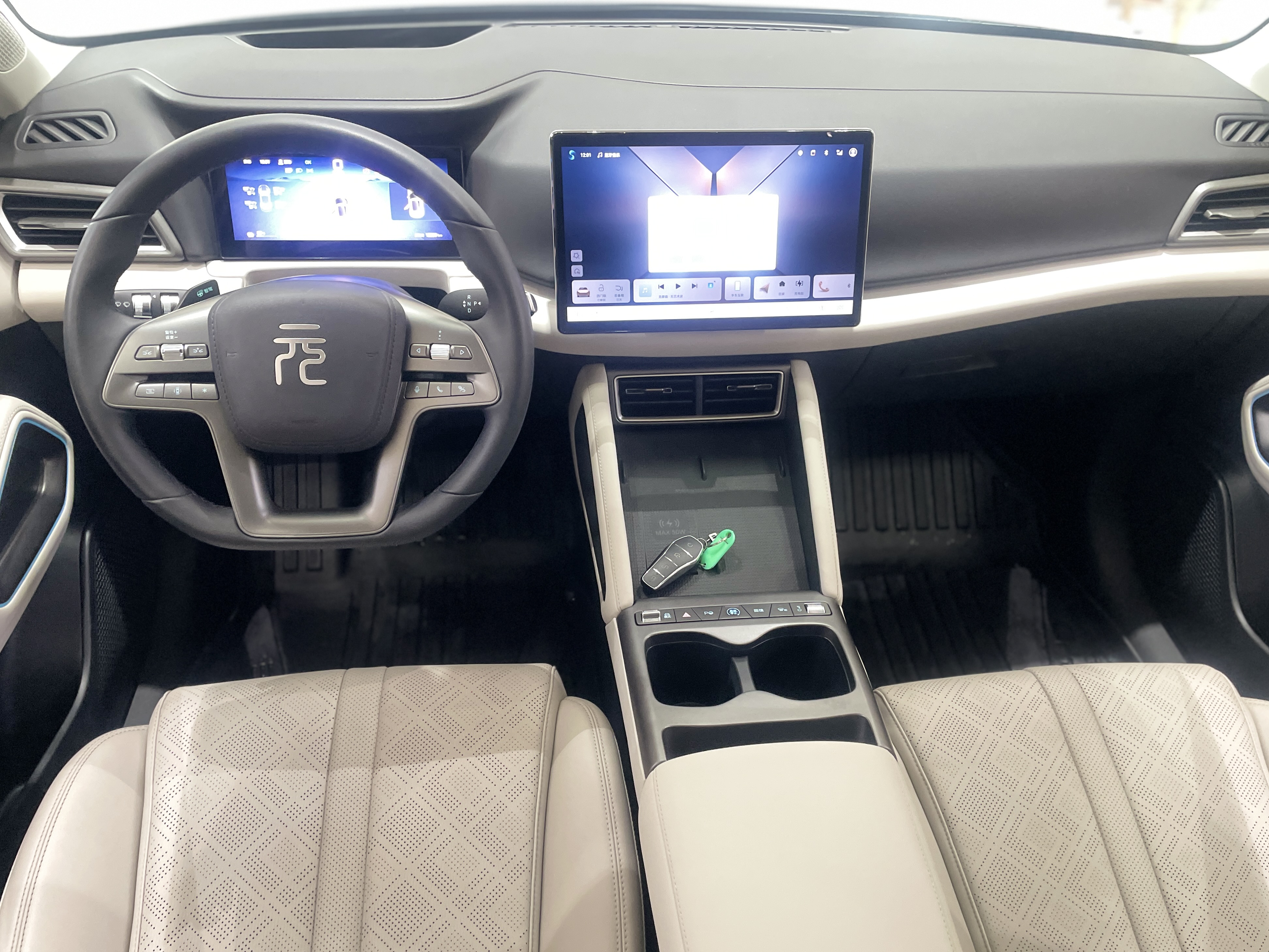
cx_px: 653
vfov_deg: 51.3
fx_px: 990
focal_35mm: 27
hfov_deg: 65.3
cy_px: 484
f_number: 1.6
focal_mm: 4.2
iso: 320
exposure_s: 1/46
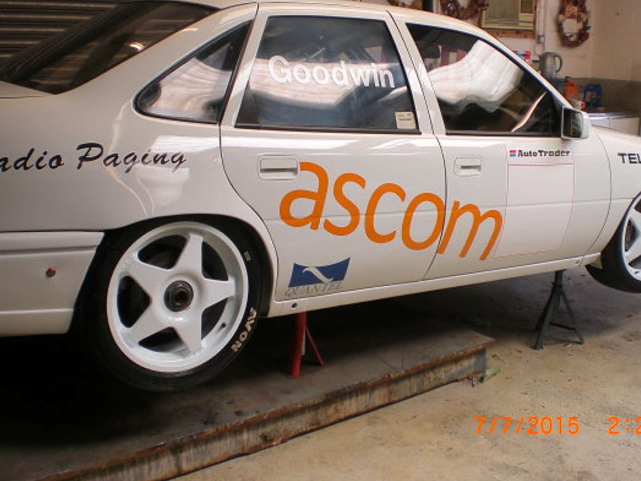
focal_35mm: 44
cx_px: 343
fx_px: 815
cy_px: 194
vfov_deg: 32.8
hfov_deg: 42.9
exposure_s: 1/100
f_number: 3.1
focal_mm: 6.3
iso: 50
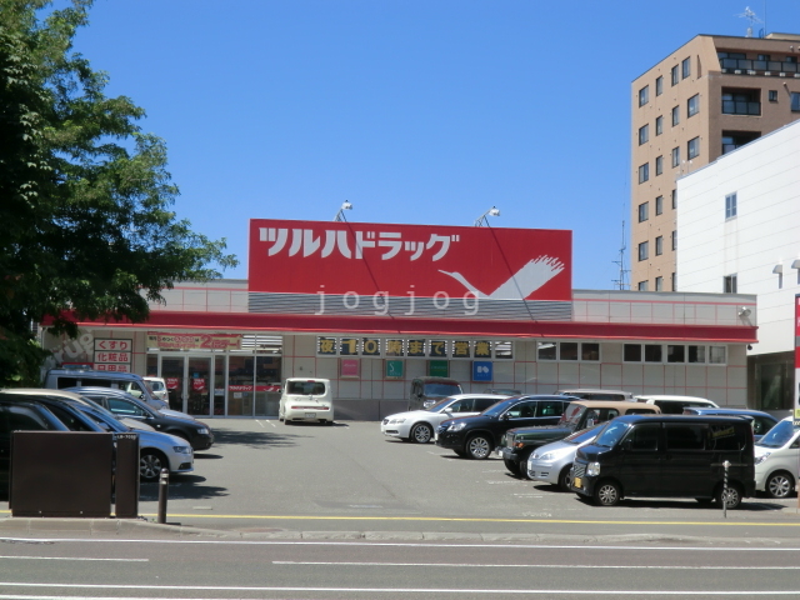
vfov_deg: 22.6
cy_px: 300
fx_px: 1502
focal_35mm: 65
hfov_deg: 29.8
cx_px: 400
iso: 50
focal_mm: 11.7
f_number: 5.3
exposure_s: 1/400
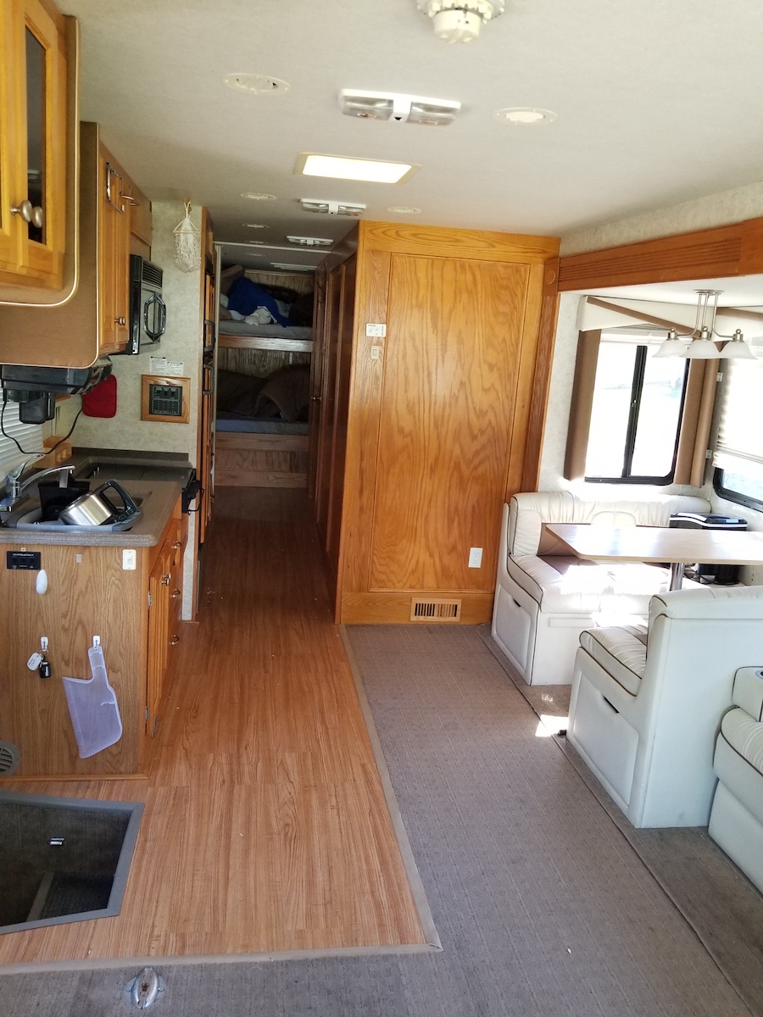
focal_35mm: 26
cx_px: 382
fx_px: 764
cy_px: 508
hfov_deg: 53.1
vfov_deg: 67.3
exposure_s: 1/60
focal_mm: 4.3
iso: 200
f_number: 1.7
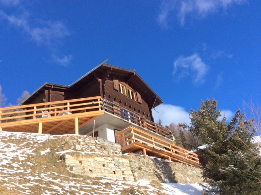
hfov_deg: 55.4
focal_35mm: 33
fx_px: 248
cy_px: 98
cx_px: 130
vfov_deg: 42.8
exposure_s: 1/1684
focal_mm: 3.3
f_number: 2.4
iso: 32
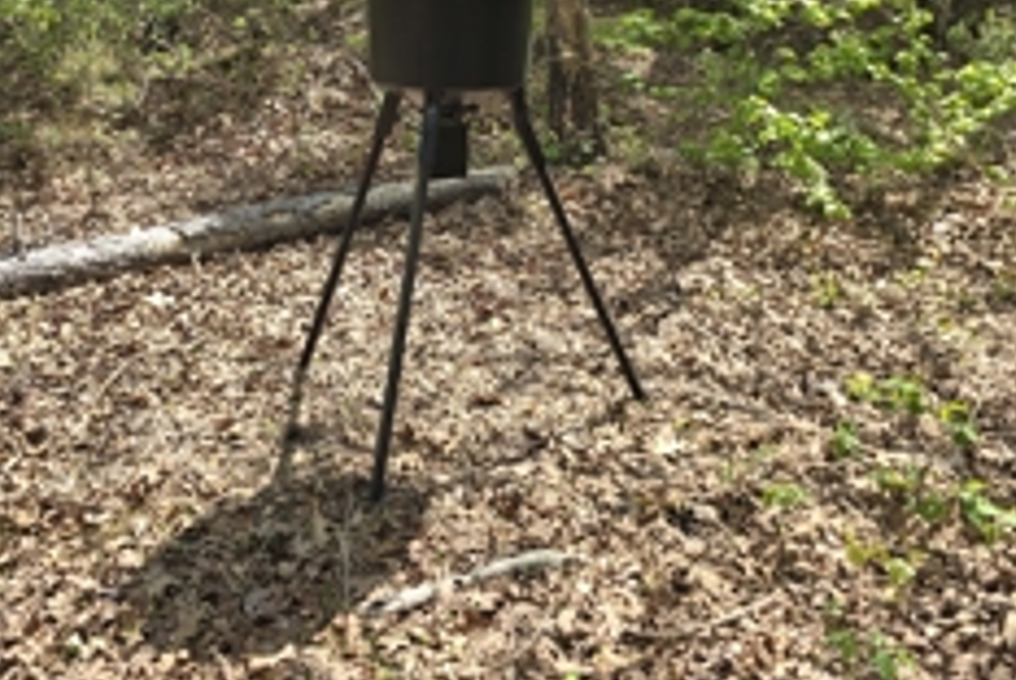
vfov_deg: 31.0
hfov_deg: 47.1
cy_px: 52
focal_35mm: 41
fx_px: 1159
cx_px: 410
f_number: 1.7
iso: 12
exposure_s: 1/252
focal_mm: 6.3
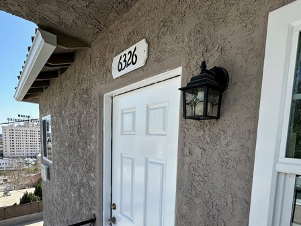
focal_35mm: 20
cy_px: 157
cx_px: 166
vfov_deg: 63.6
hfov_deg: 81.5
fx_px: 174
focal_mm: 2.22
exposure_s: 1/875
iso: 50
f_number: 2.2
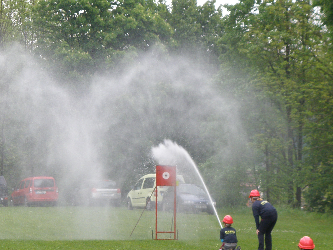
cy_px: 175
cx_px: 107
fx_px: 1837
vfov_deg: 7.8
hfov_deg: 10.3
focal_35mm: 191
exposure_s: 1/125
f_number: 5.3
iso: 160
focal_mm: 21
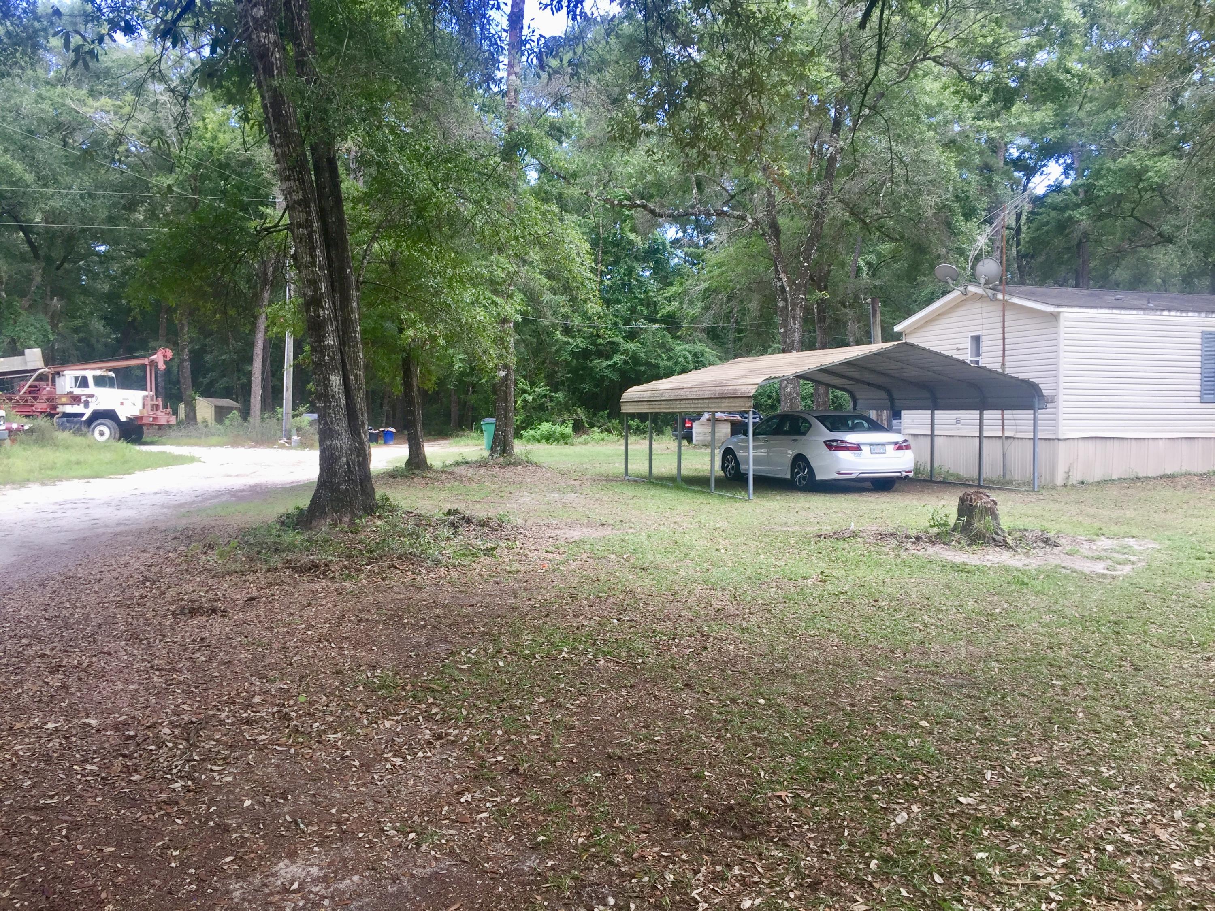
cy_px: 456
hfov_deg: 61.7
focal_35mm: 29
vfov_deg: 48.2
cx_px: 608
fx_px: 1018
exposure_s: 1/140
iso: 32
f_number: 2.2
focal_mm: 4.15
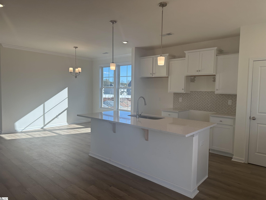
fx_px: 184
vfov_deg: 56.8
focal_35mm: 24
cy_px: 100
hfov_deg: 71.6
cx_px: 133
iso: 80
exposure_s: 1/943
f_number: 1.78
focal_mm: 6.86
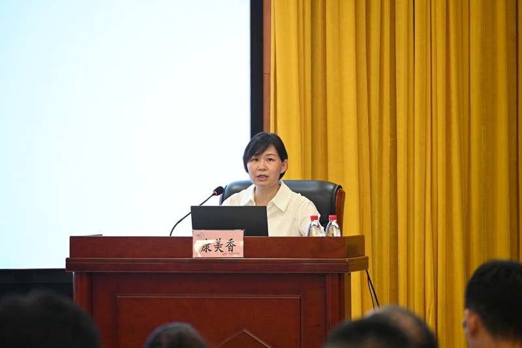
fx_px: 3914
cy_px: 174
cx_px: 261
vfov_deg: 5.1
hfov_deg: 7.6
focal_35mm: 270
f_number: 5.6
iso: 3200
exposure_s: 1/60
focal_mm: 180
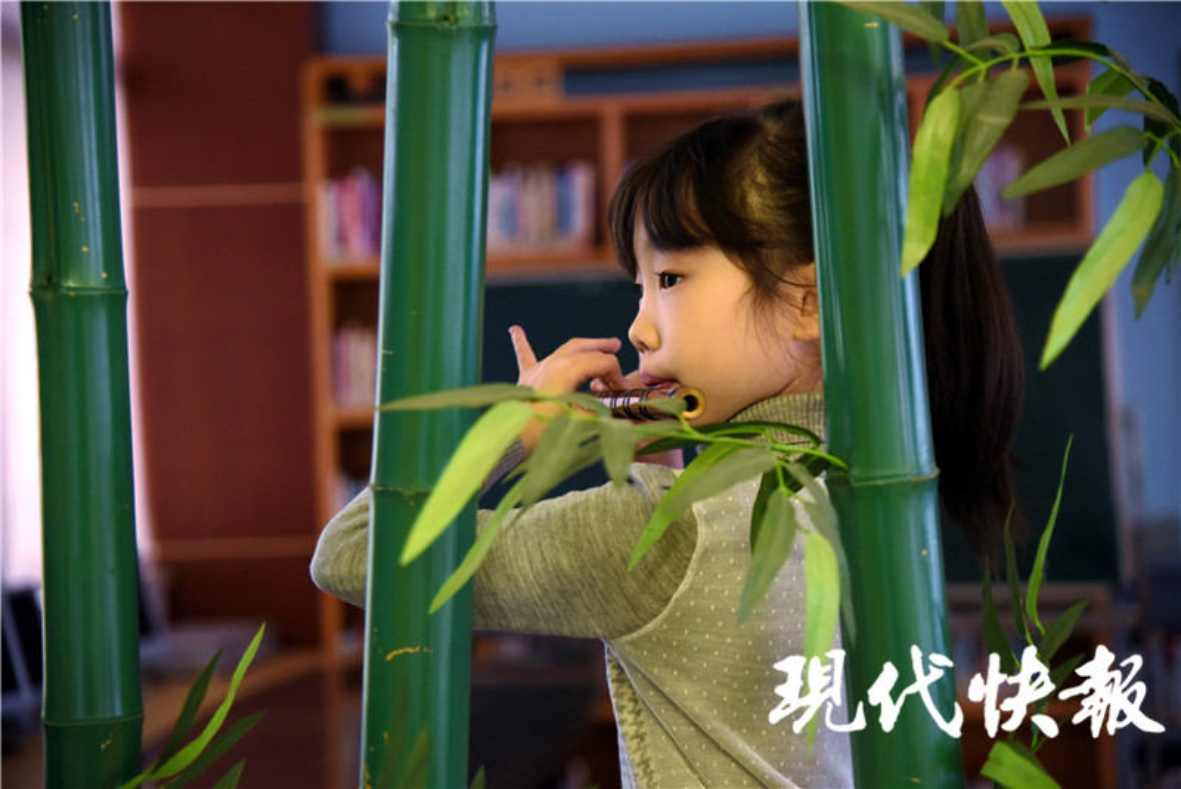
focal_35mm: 82
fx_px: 2691
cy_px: 394
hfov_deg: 24.8
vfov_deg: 16.7
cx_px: 590
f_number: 4
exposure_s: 1/80
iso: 1600
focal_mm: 82
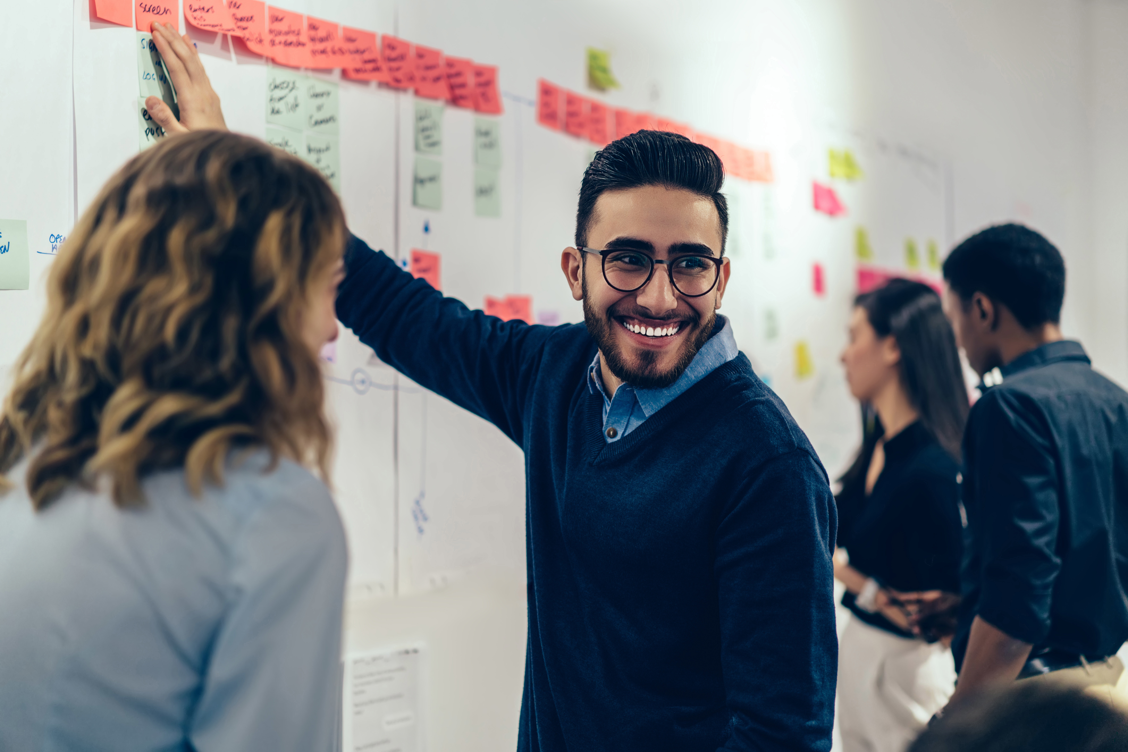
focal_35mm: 55
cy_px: 376
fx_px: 1723
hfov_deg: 36.2
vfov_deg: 24.6
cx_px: 564
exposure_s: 1/250
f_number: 1.8
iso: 200
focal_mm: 55
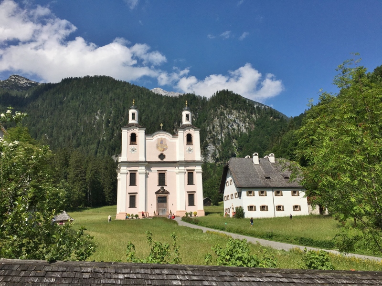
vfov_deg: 48.2
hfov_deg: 61.7
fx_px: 320
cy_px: 143
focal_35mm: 29
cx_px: 191
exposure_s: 1/4808
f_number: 2.2
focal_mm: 4.15
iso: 25
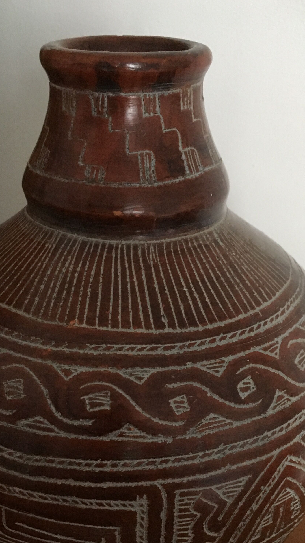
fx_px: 618
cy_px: 339
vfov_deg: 46.9
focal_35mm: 43
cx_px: 141
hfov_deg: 27.7
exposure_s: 1/25
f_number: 2.2
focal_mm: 4.15
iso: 200
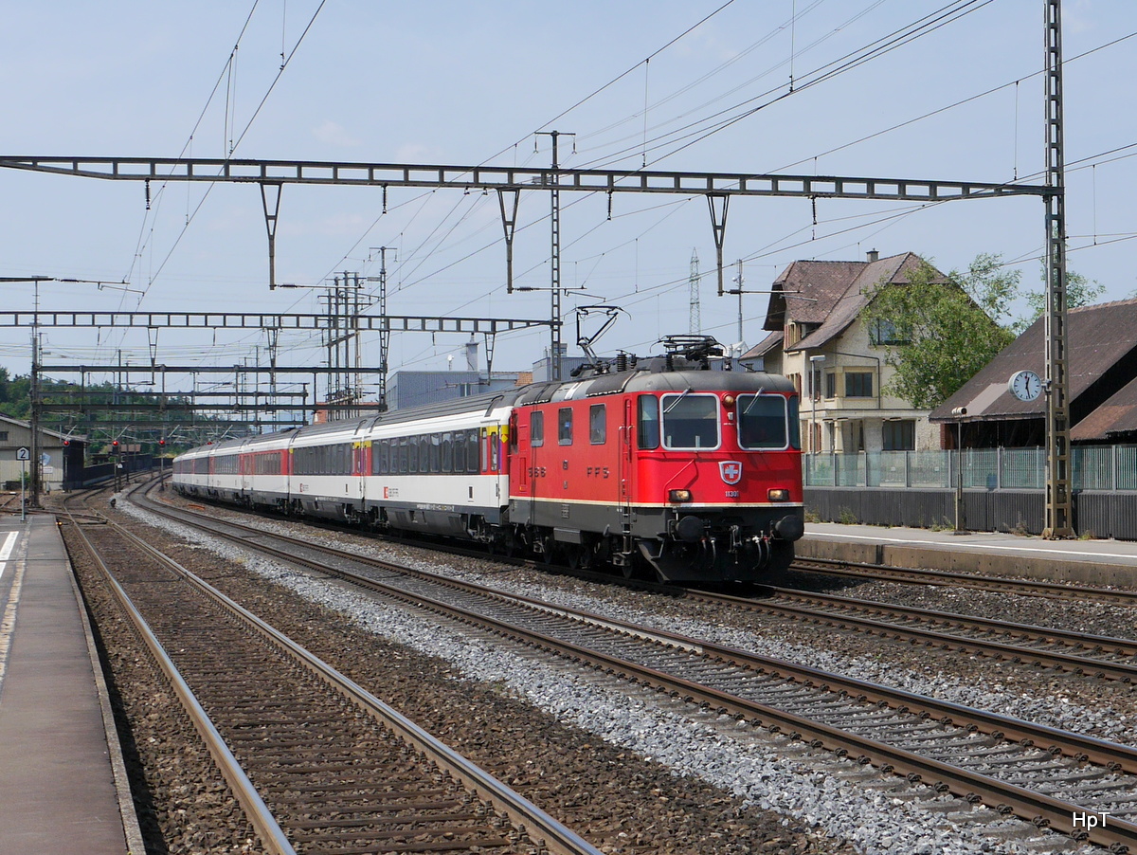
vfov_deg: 36.0
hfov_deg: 46.8
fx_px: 1315
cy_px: 428
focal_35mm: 40
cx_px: 568
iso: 160
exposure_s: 1/400
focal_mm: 20
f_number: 9
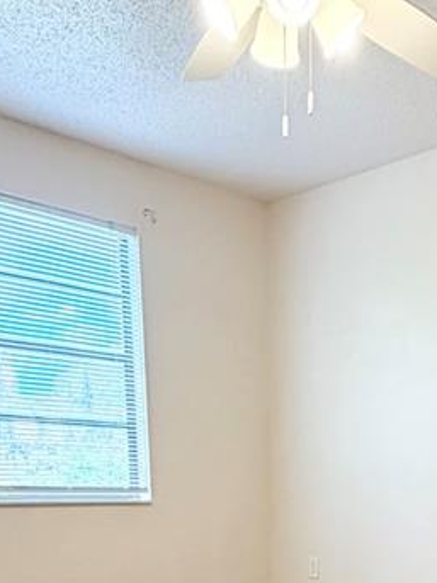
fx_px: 825
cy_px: 693
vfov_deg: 32.4
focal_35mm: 49
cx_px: 338
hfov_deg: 29.1
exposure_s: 1/120
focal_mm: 2.22
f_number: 2.2
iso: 125
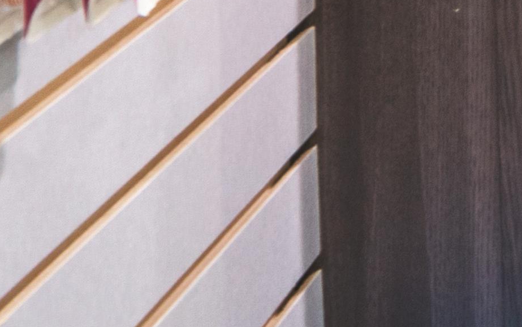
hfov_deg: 10.9
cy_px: -605
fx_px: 1508
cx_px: 1629
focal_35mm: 106
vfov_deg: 9.8
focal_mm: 16
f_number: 11
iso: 400
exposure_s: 3.2
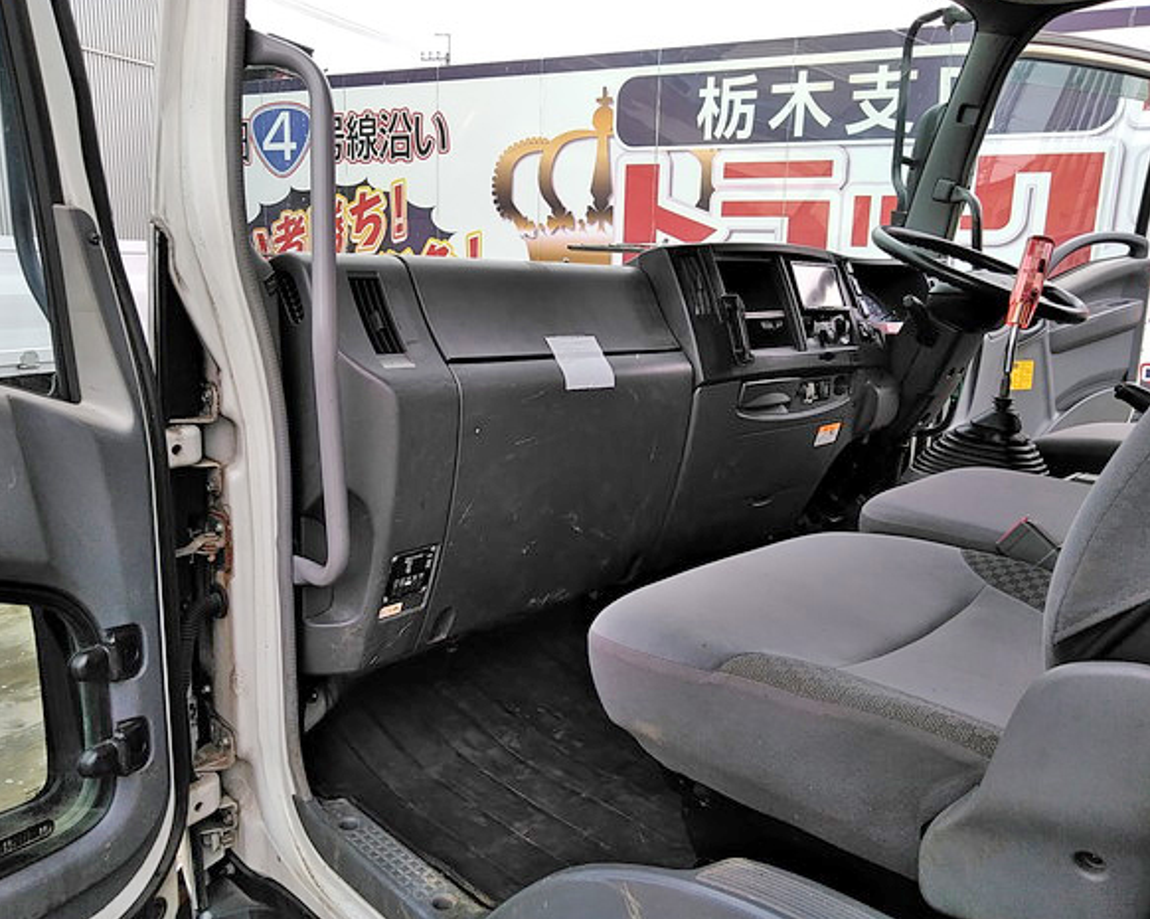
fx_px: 987
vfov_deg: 49.9
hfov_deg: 60.5
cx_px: 585
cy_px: 462
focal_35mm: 29
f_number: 2.2
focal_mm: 3.46
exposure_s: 1/234
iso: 60
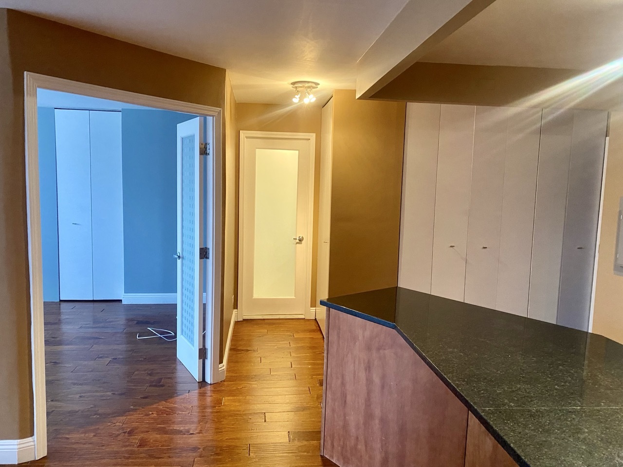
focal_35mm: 26
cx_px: 312
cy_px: 234
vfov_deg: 53.1
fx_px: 468
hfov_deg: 67.3
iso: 400
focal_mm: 4.25
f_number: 1.8
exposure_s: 1/60
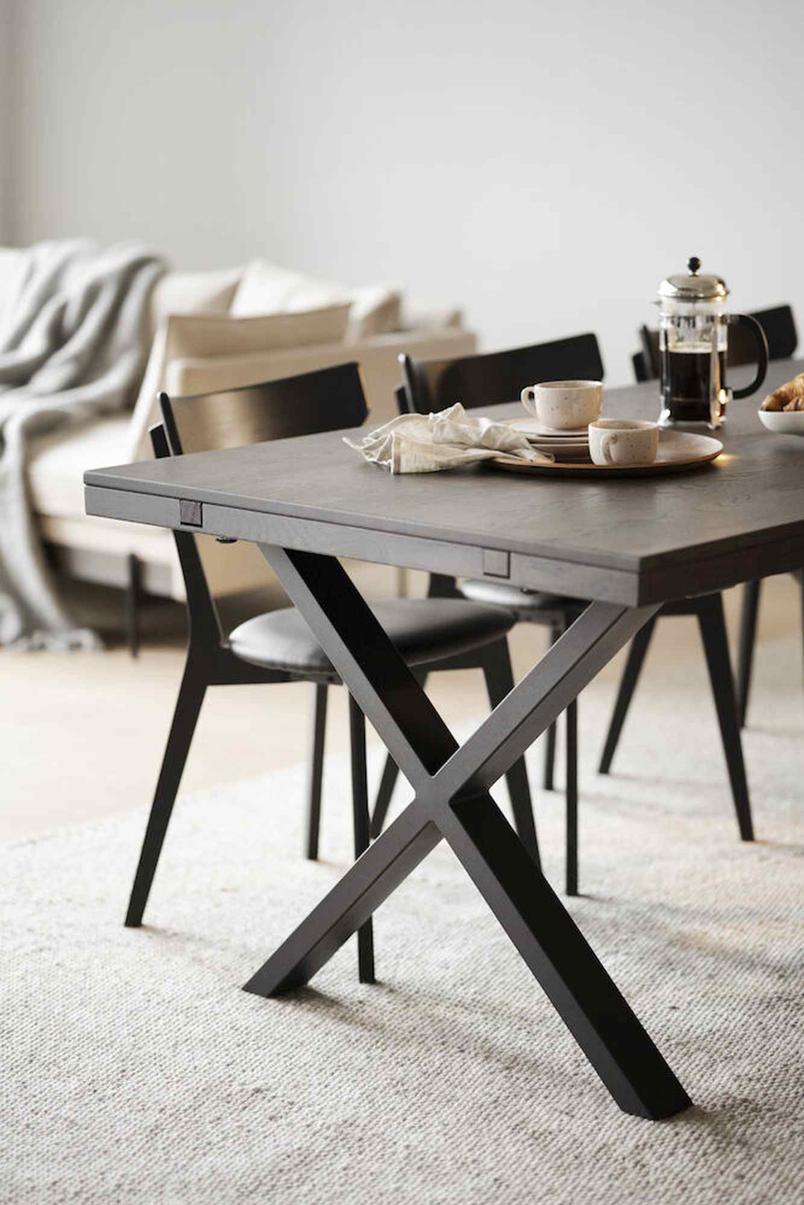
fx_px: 2846
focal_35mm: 85
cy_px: 602
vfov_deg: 23.9
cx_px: 402
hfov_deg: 16.1
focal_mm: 85
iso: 1600
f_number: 1.8
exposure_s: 1/100
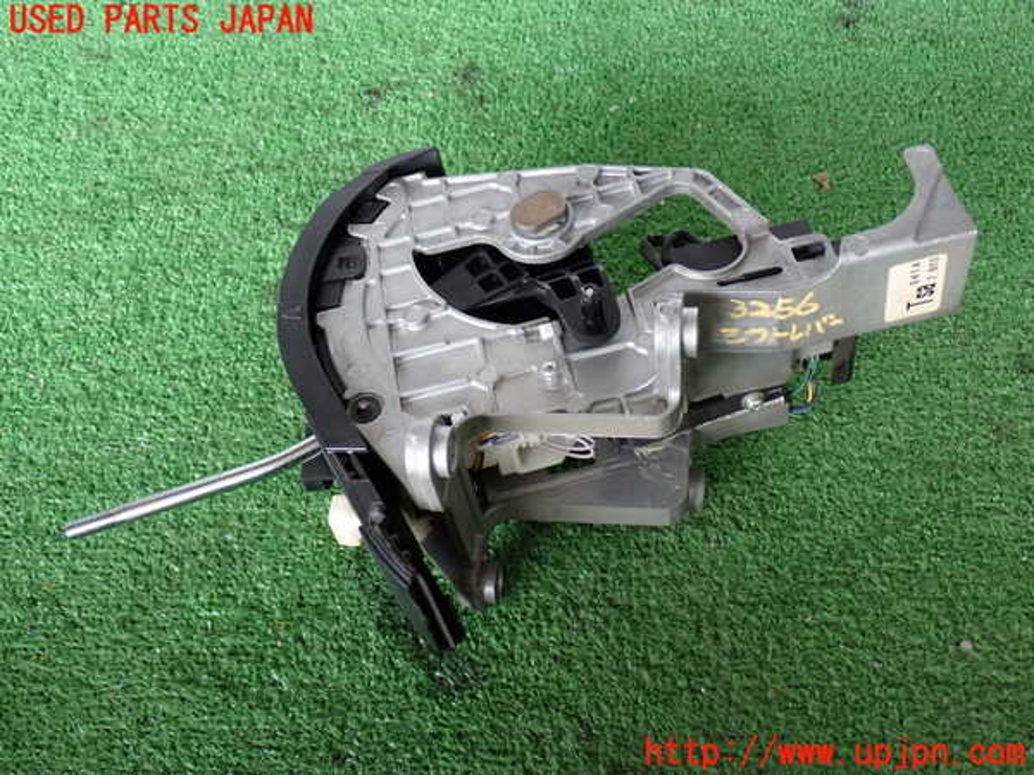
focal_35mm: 38
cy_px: 388
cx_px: 517
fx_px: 1135
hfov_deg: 49.0
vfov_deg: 37.7
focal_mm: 6.83
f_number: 2.7
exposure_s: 1/40
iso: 200
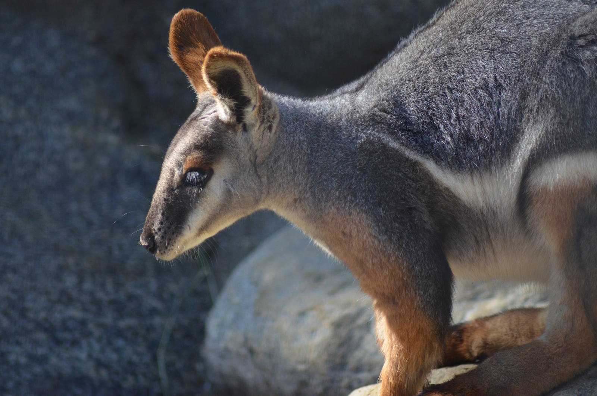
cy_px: 198
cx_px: 298
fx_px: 5958
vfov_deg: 3.8
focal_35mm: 360
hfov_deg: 5.7
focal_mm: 240
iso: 800
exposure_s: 1/640
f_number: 5
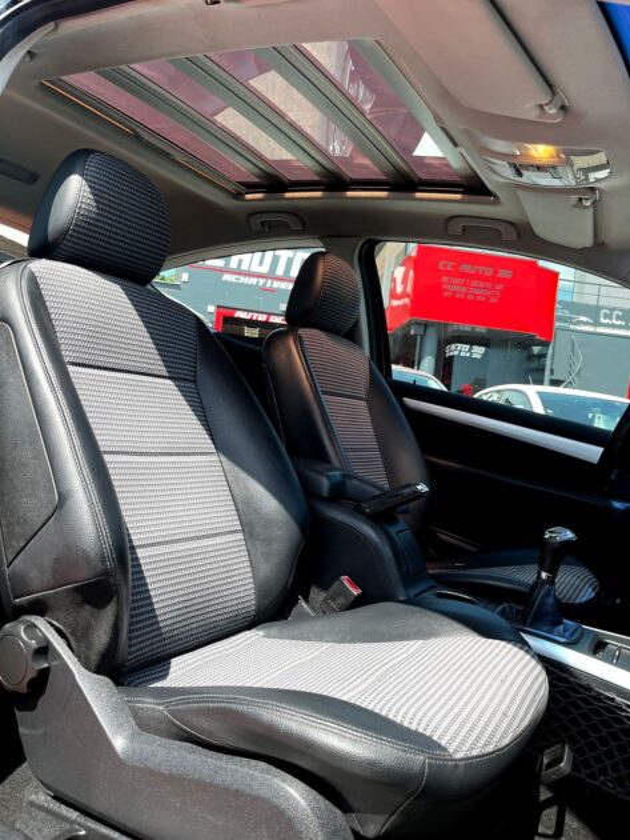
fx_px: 630
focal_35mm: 26
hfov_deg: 53.1
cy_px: 420
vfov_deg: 67.3
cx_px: 315
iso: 50
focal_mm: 5.1
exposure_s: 1/732
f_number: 1.6
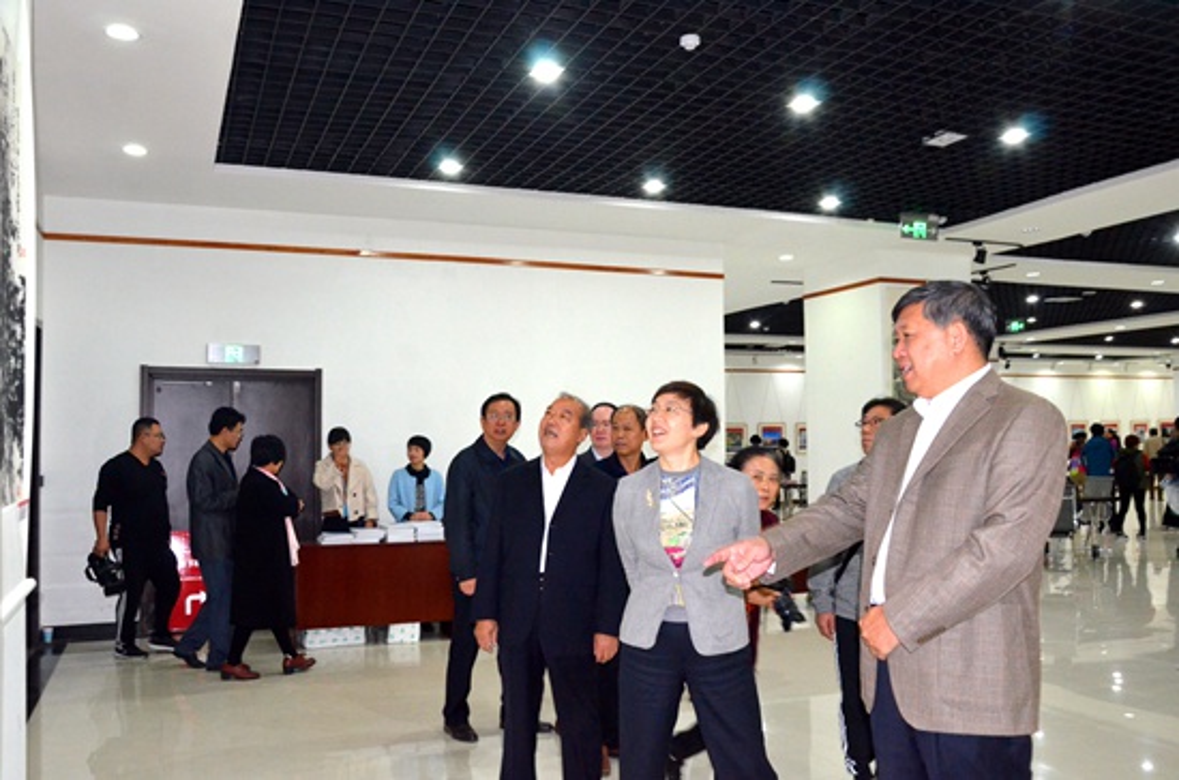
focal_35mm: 32
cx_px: 590
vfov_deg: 41.5
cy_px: 390
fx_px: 1029
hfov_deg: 59.6
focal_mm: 21
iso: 3200
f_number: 7.1
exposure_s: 1/60
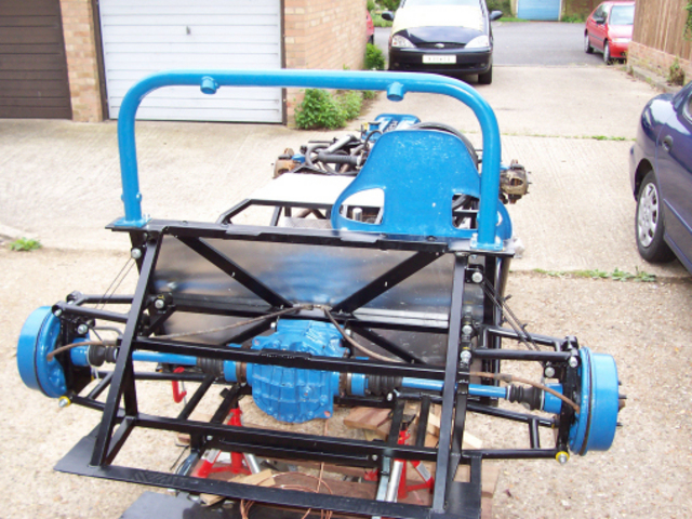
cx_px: 346
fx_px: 740
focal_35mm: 37
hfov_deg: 50.1
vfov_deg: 38.7
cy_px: 260
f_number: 2.8
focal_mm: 5.6
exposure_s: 1/90
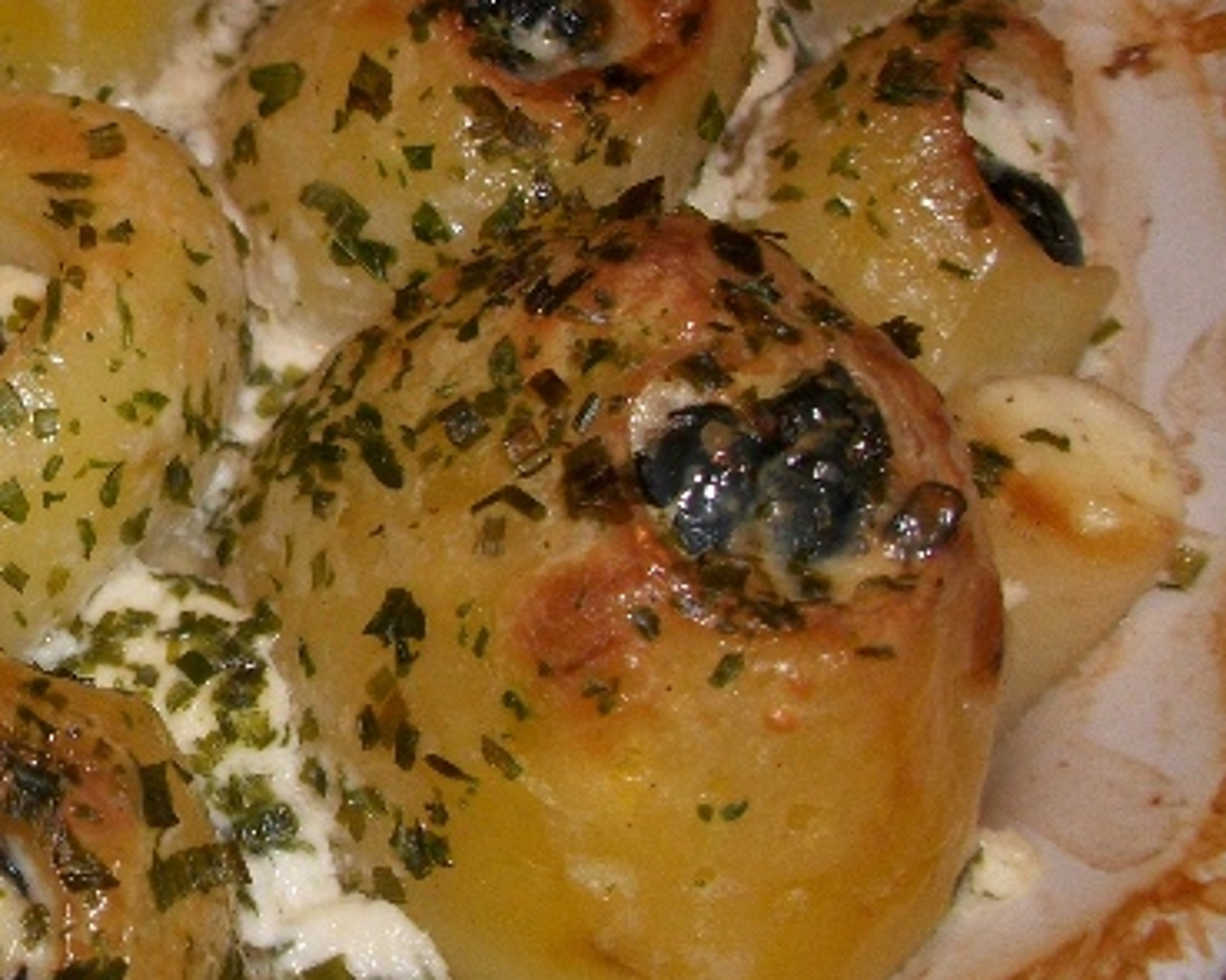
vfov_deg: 22.7
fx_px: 2430
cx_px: -113
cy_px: 349
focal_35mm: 67
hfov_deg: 26.2
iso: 125
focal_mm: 5.7
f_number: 2.9
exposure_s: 1/40
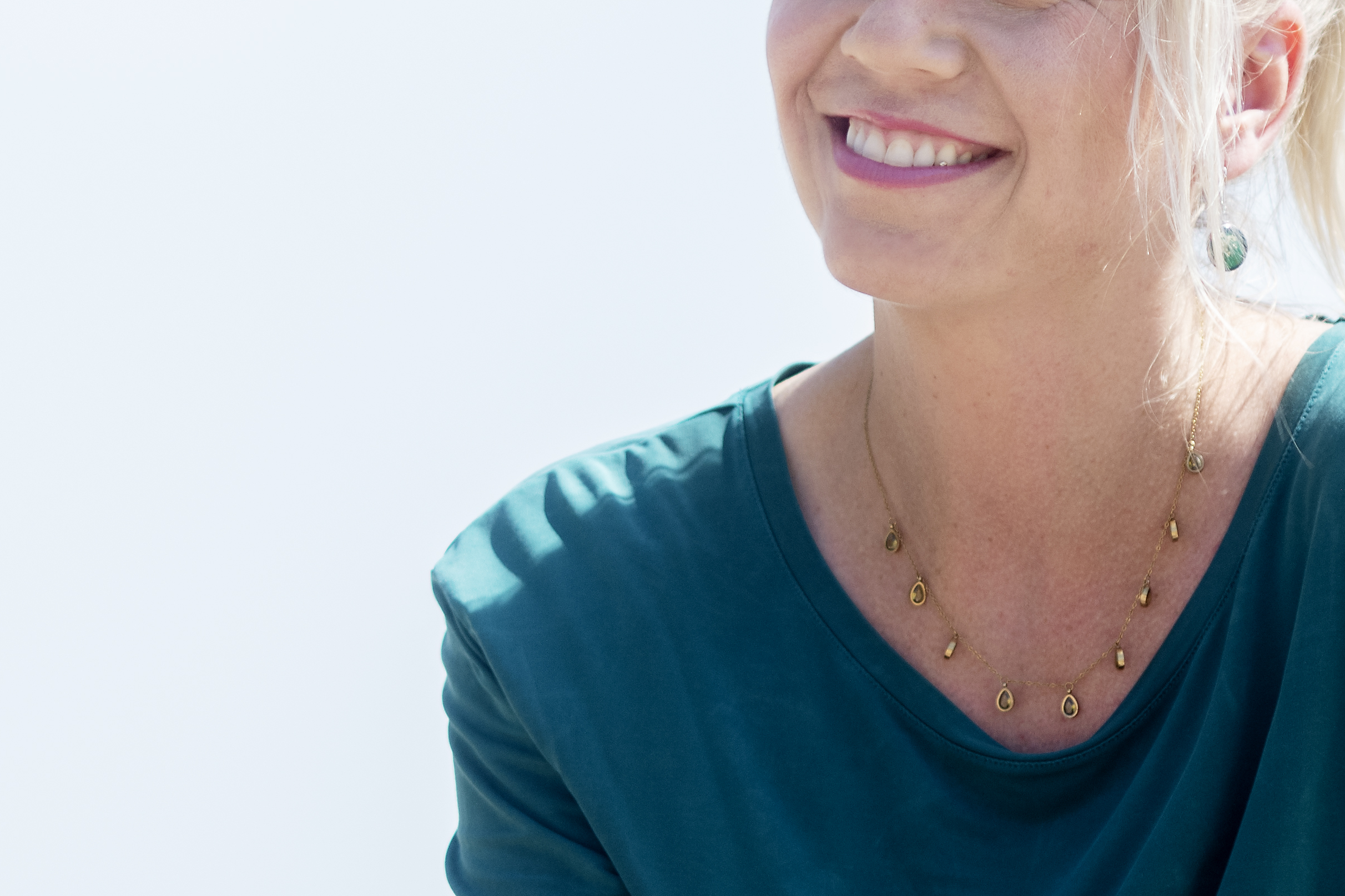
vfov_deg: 3.0
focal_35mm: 460
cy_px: 529
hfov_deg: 4.5
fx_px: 17184
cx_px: 228
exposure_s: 1/1000
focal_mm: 135
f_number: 3.5
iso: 100
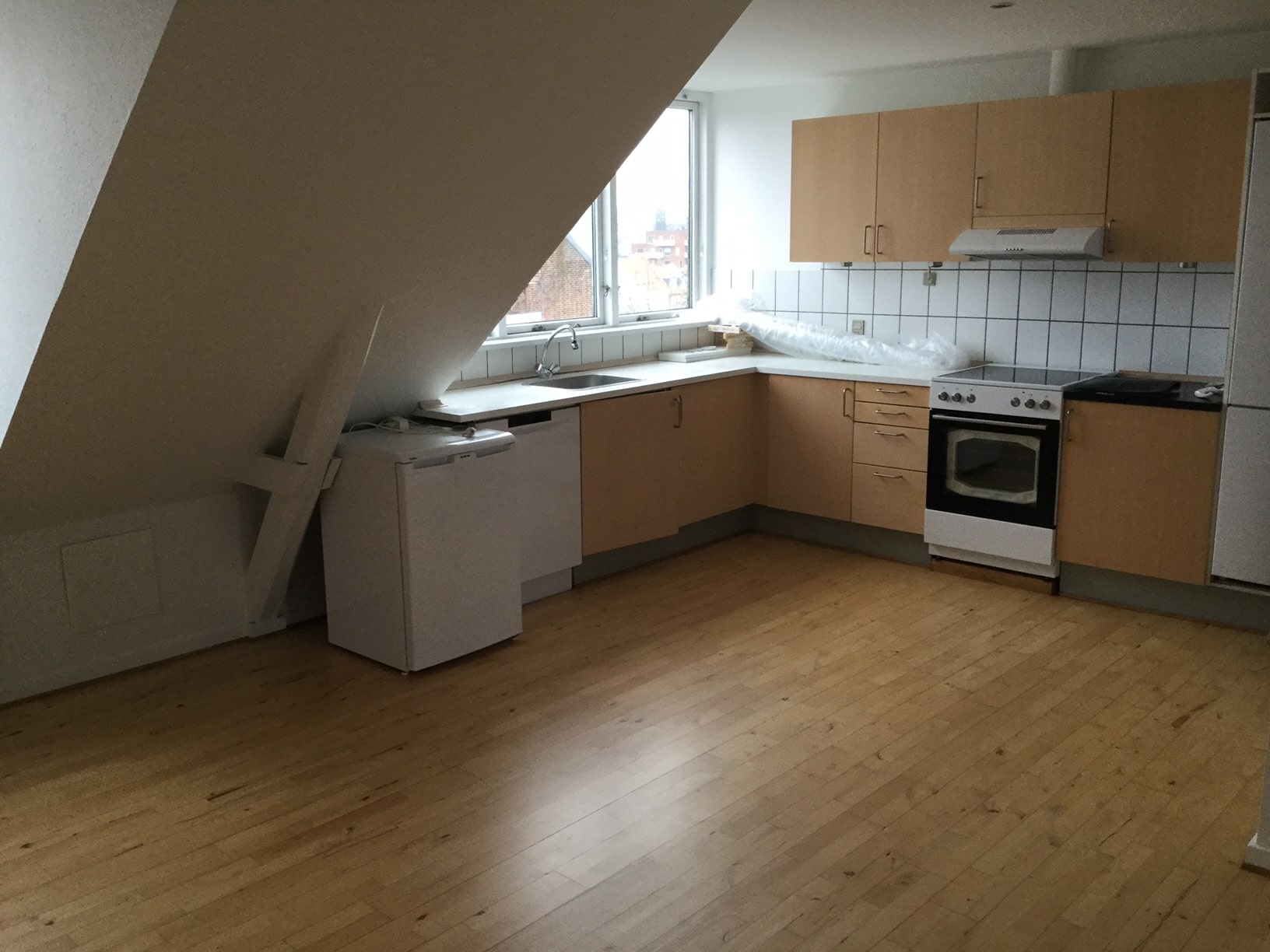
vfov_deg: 45.4
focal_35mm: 31
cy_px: 476
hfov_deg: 58.4
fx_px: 1137
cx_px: 635
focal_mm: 3.3
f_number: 2.4
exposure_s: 1/33
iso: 64
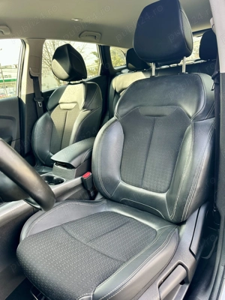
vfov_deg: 71.6
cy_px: 150
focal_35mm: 24
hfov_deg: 56.8
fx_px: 208
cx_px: 112
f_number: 1.78
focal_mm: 6.86
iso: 100
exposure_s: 1/156
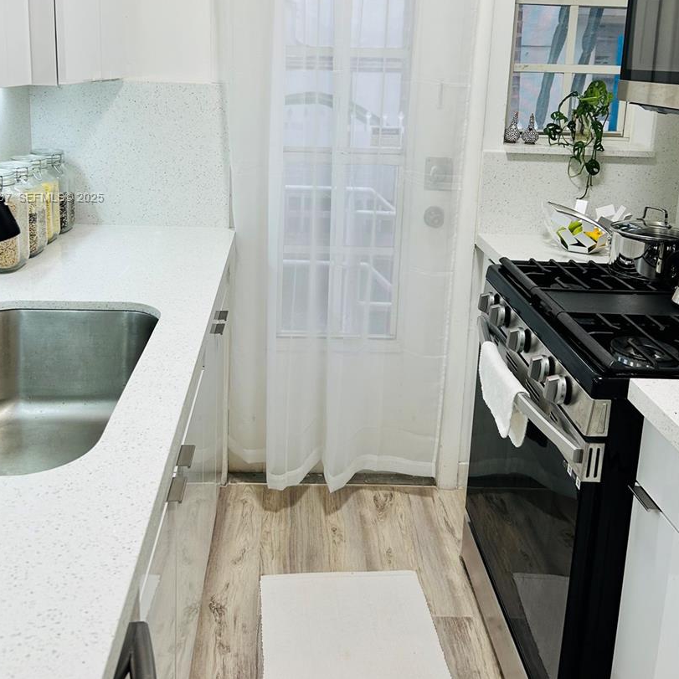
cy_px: 198
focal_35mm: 34
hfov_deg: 48.4
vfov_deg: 47.2
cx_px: 325
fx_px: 755
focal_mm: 5.7
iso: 64
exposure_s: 1/120
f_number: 1.5
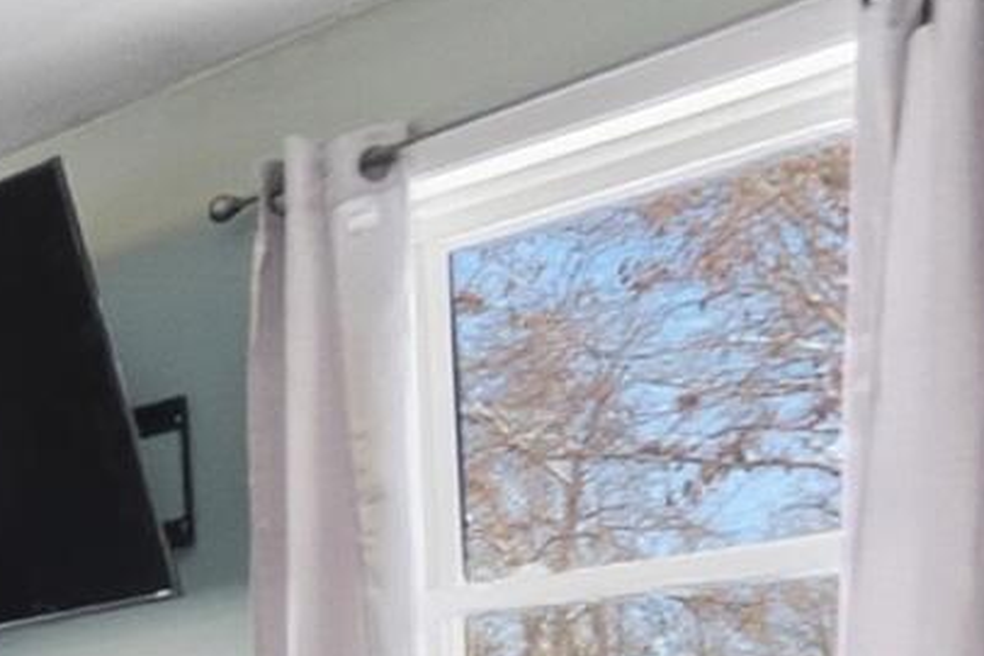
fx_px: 2023
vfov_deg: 17.3
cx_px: -600
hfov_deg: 21.5
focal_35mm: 74
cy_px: 863
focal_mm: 10
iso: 125
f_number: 5.6
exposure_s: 1/200
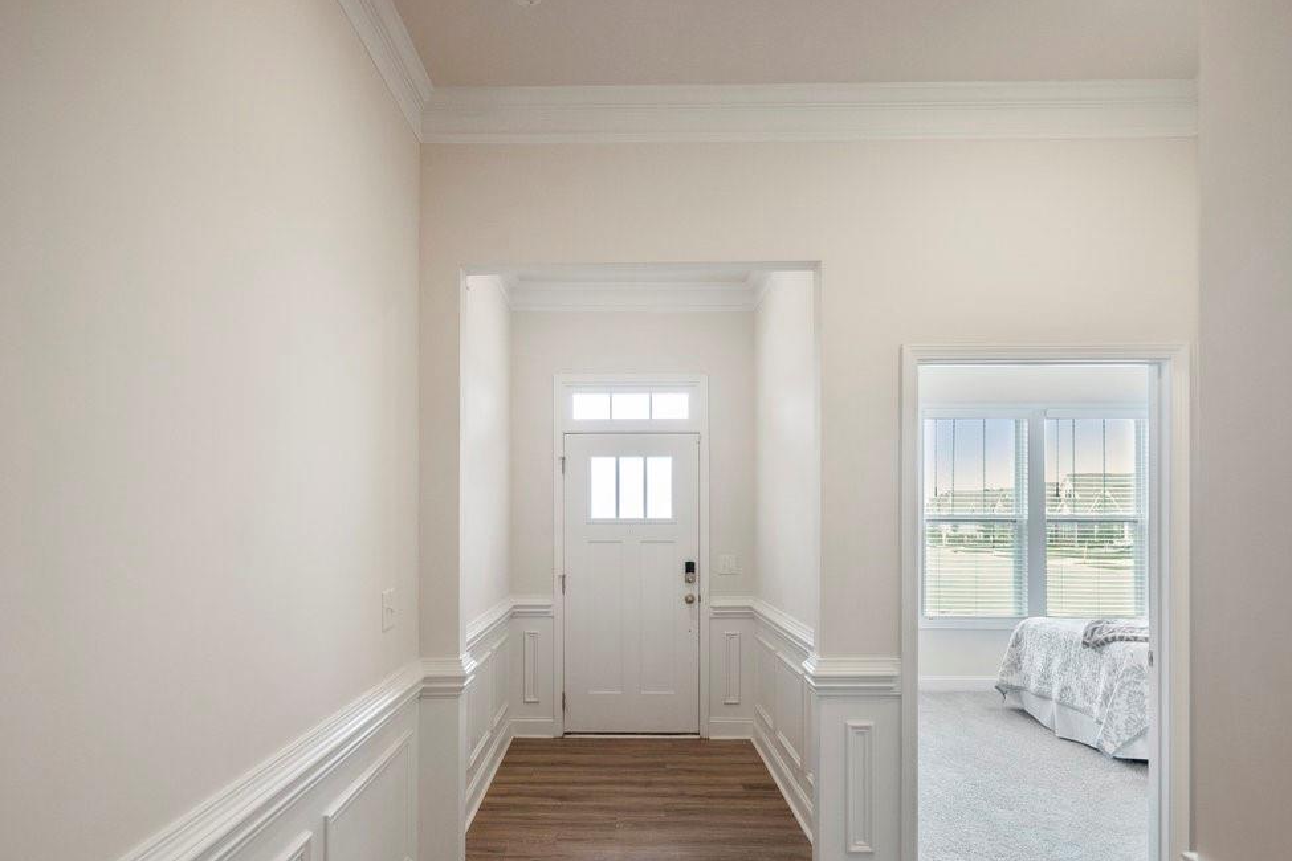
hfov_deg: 81.2
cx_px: 615
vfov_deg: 59.2
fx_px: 754
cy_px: 496
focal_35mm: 21
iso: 500
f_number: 4
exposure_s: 1/160
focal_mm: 16
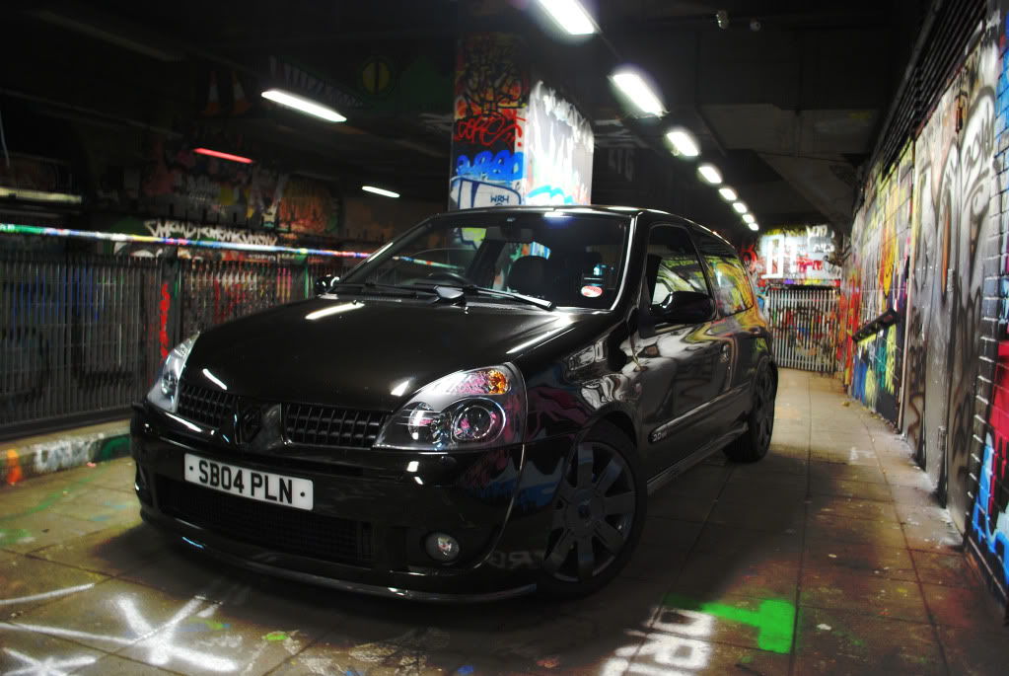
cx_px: 504
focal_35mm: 30
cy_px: 338
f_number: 3.8
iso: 800
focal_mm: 20
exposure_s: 1/10
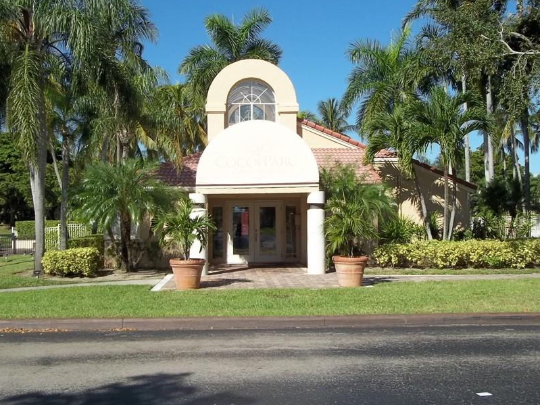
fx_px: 639
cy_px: 188
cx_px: 262
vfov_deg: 35.1
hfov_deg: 45.8
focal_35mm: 41
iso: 64
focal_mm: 5.7
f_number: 8.8
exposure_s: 1/160
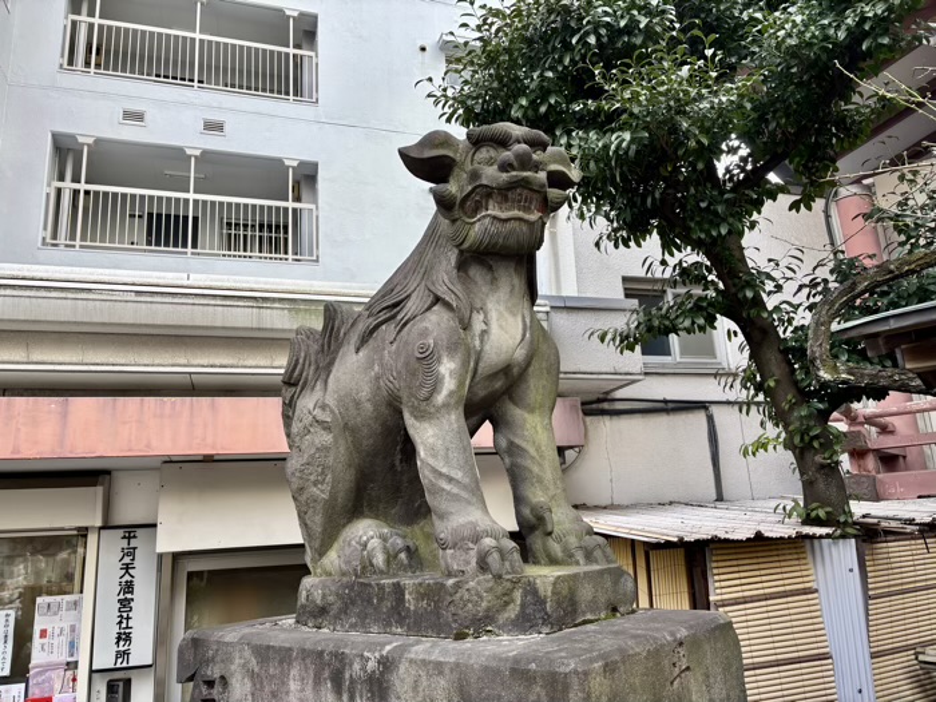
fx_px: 703
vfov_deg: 53.1
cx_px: 468
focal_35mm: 26
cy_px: 351
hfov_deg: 67.3
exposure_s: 1/330
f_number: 1.6
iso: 50
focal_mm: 5.96
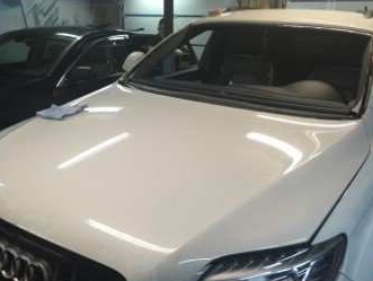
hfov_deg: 52.6
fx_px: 378
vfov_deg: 40.7
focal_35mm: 35
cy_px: 150
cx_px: 179
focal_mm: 4.15
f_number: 2.2
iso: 100
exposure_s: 1/33
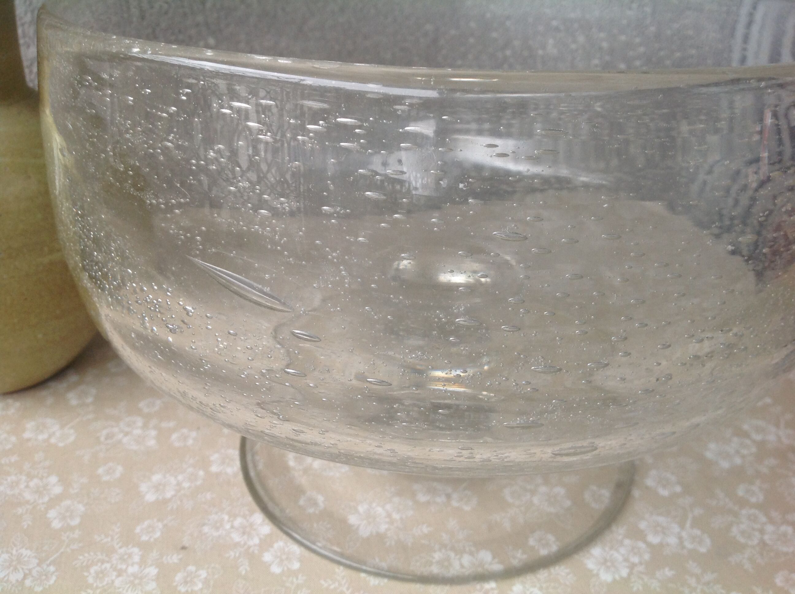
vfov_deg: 40.6
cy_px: 297
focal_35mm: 35
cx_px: 398
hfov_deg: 52.7
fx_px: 803
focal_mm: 4.28
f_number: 2.4
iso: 80
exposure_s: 1/15
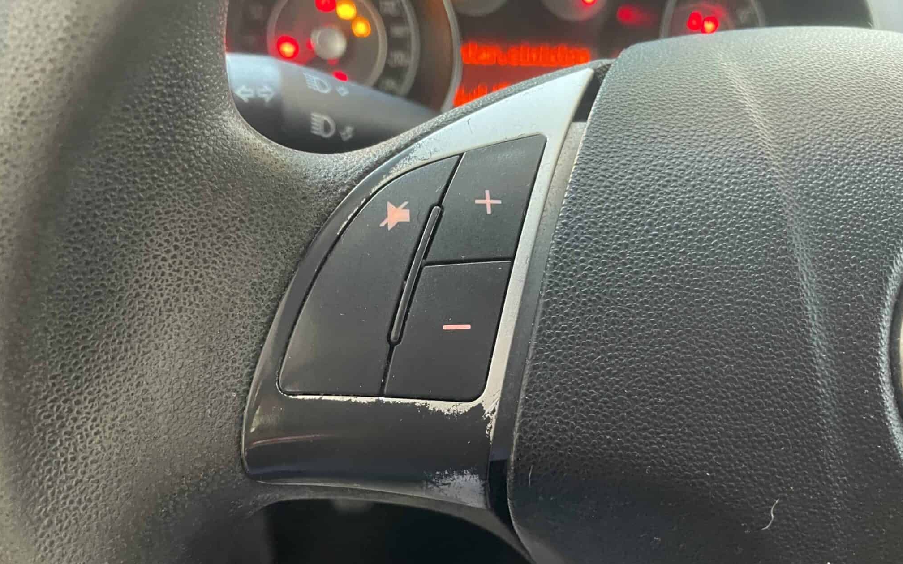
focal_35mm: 28
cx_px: 450
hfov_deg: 66.5
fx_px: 689
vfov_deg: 44.5
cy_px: 315
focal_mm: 4.2
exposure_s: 1/33
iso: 640
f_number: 1.6
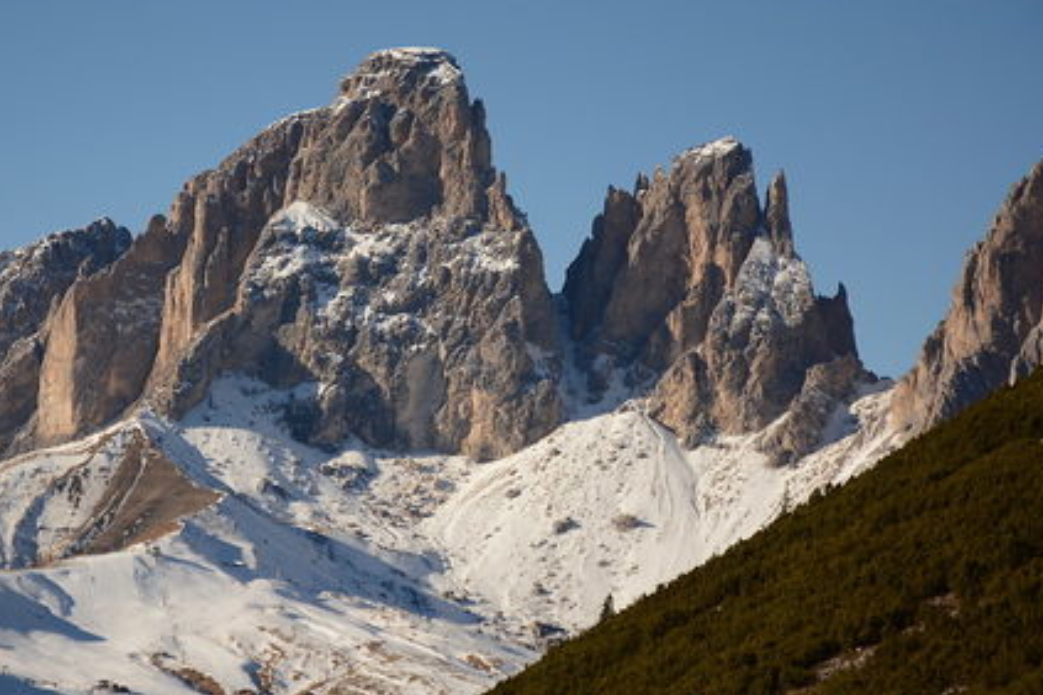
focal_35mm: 160
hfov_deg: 12.8
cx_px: 360
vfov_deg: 8.6
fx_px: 4627
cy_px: 340
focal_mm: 75
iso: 360
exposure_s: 1/3200
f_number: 5
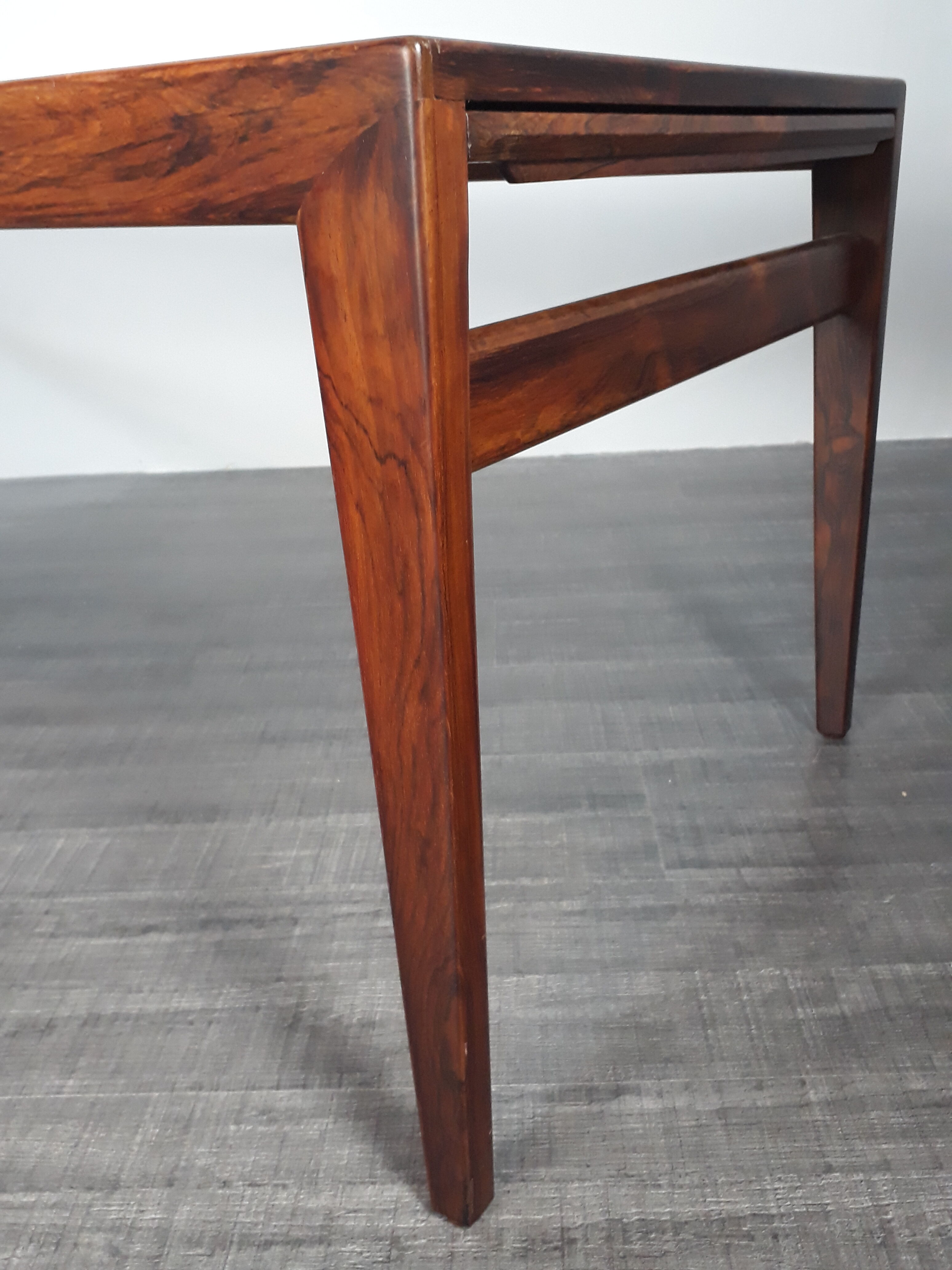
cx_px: 476
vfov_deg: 65.3
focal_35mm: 27
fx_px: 990
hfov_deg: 51.4
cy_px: 635
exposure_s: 1/17
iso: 250
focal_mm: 3.6
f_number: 1.9
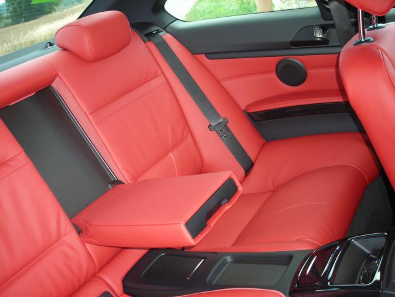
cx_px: 198
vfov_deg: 37.7
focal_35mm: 38
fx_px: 434
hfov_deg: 49.0
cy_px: 148
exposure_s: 1/60.1
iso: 140
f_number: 3.2
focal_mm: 6.3
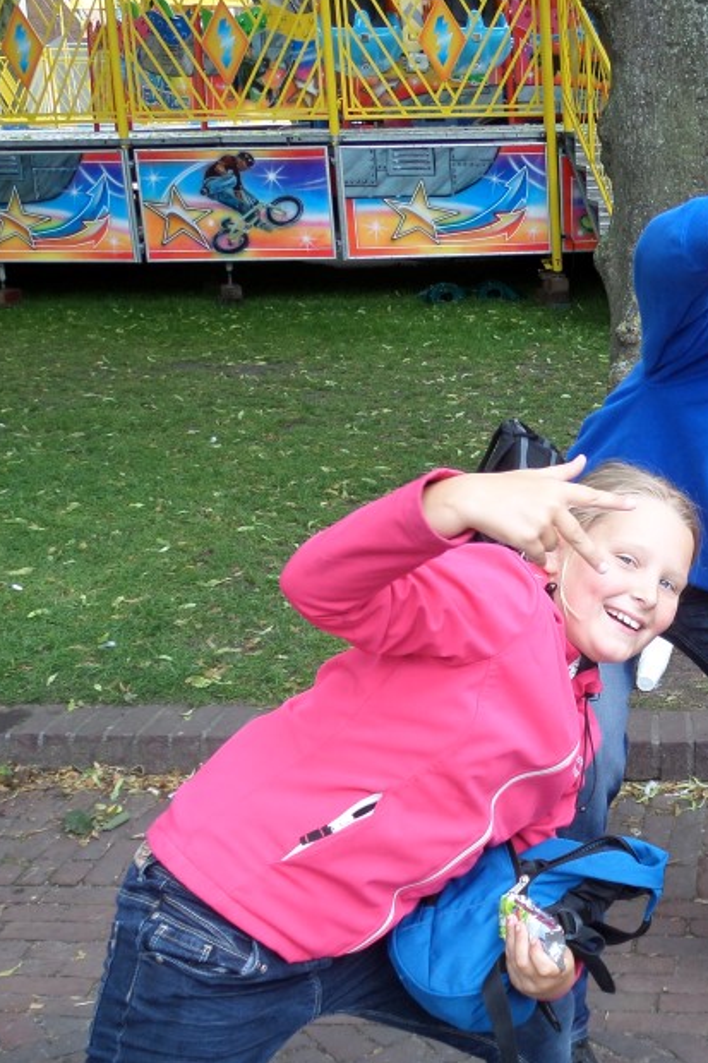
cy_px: 583
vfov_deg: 36.2
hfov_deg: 23.4
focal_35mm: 55
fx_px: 1623
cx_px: 732
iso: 80
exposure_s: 1/90
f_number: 3.4
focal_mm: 5.3
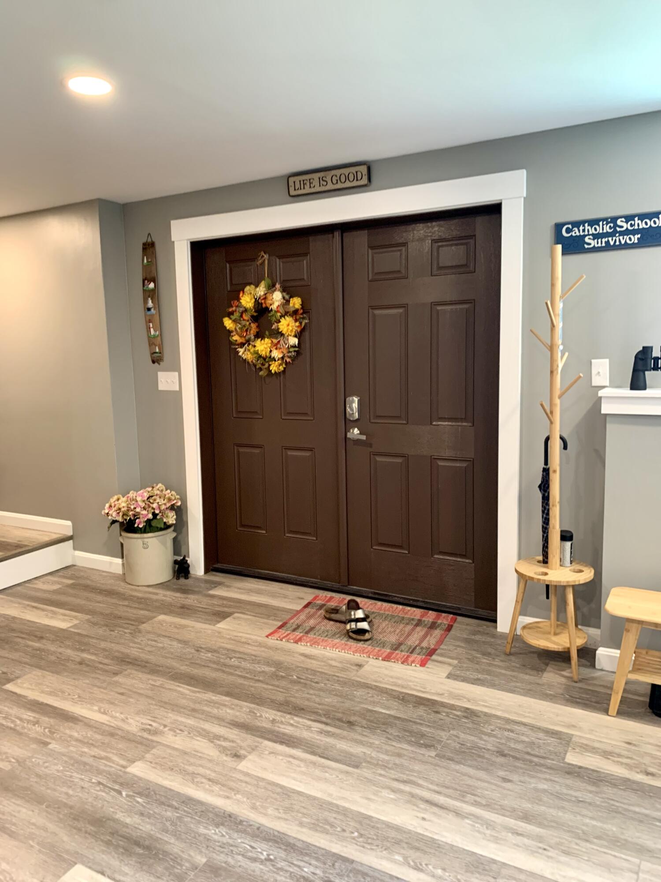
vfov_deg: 67.3
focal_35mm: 26
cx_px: 330
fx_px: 662
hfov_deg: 53.1
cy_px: 441
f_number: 1.8
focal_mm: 4.25
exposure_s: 1/60
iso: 200
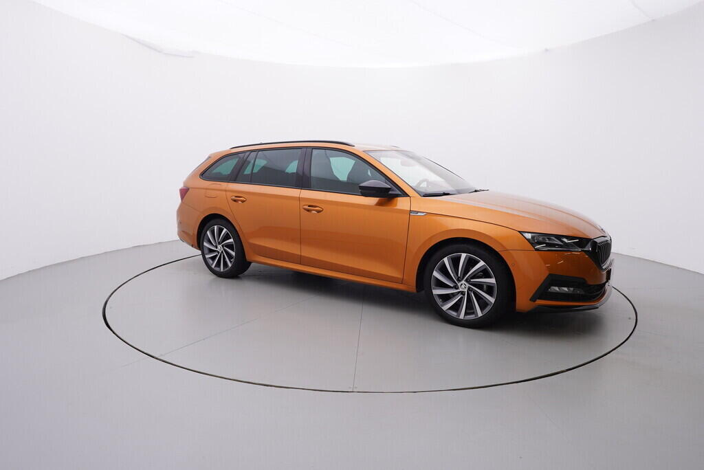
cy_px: 235
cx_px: 352
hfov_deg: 77.3
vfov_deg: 56.2
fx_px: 440
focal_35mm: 22
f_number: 5
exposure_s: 1/80
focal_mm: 15
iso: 200
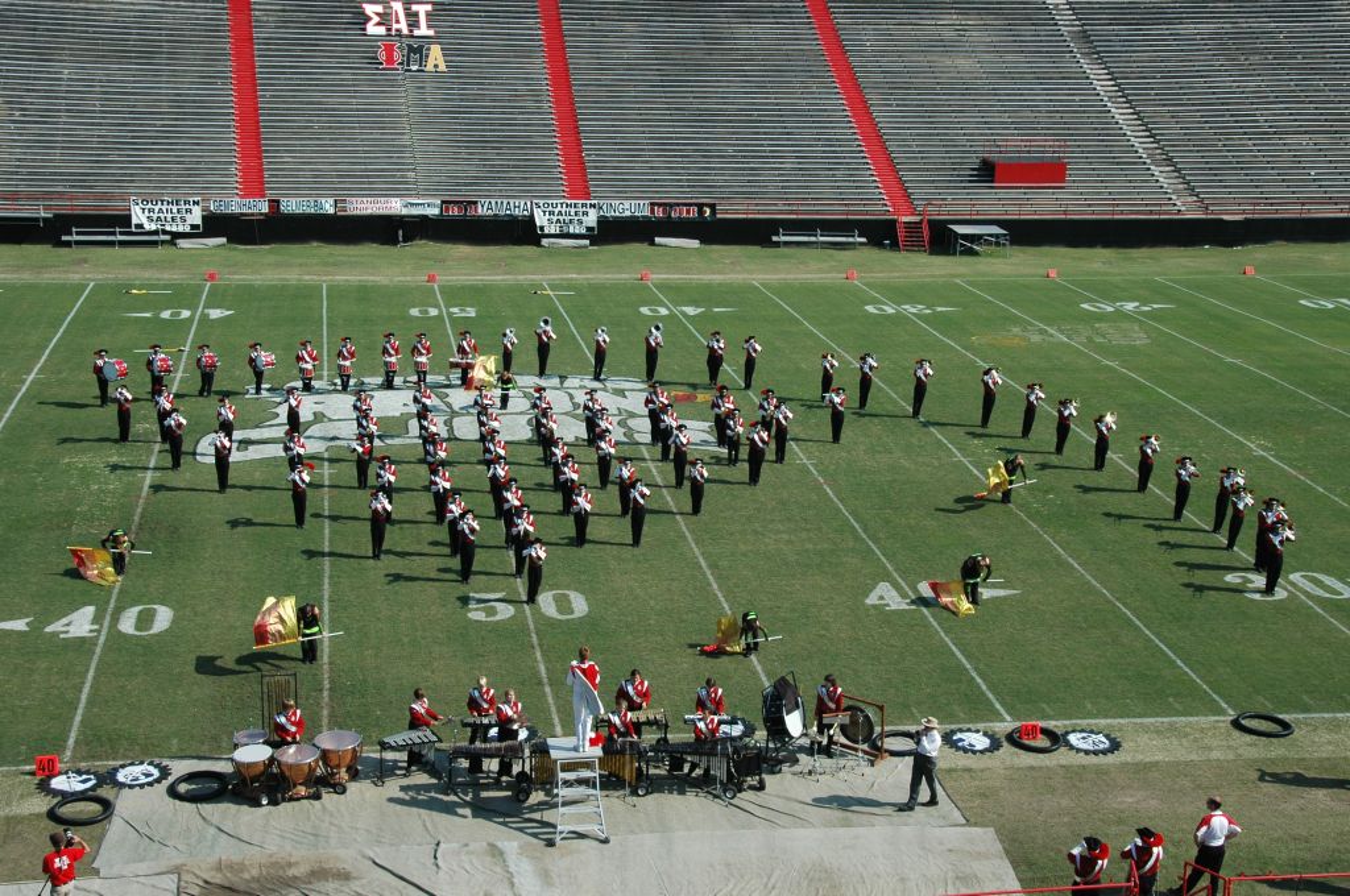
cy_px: 448
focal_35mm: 52
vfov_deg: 25.7
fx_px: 1966
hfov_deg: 37.9
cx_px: 675
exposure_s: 1/320
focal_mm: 35
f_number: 9
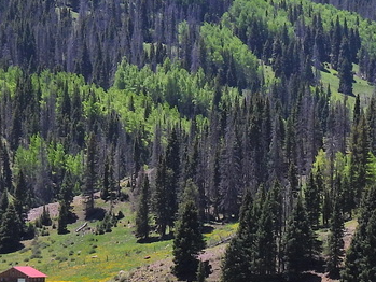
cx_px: 201
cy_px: 218
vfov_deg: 5.1
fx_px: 3184
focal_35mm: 293
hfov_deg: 6.8
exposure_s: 1/1000
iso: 100
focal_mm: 14.3
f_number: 3.5
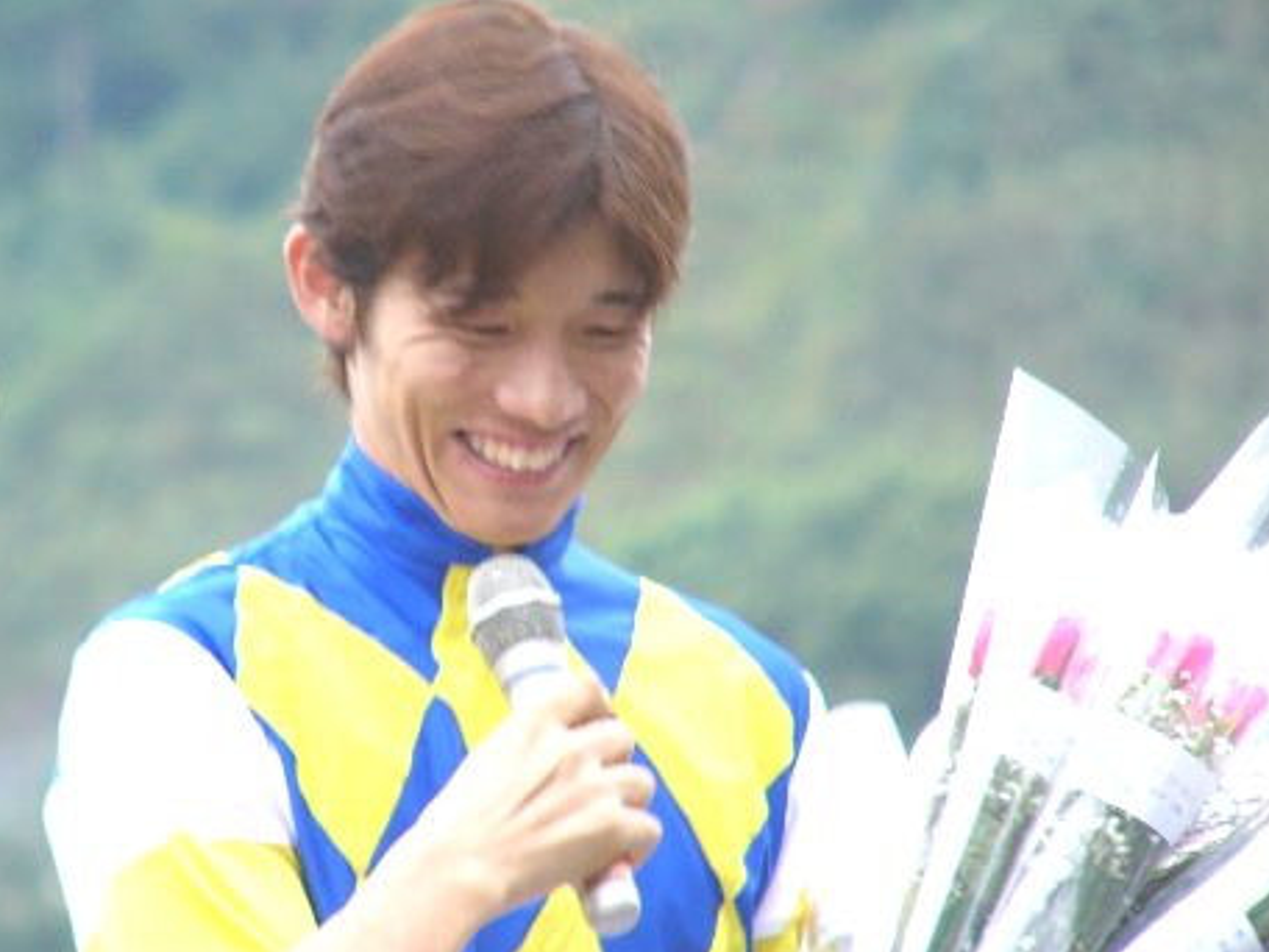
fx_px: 18586
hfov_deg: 3.9
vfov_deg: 2.9
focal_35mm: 507
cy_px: 443
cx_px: 434
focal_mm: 60.1
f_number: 2.8
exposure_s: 1/50
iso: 50
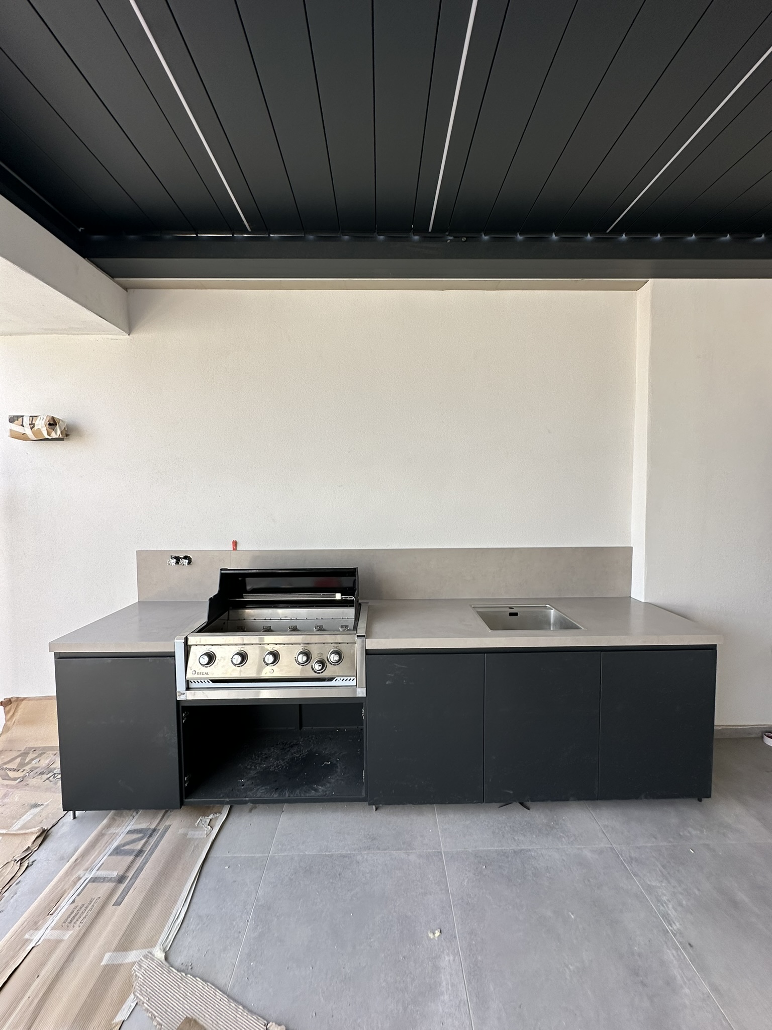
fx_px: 416
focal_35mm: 14
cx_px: 386
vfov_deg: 102.1
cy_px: 515
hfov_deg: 85.7
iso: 40
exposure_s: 1/220
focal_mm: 2.22
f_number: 2.2
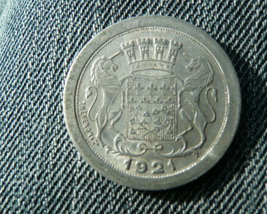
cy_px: 106
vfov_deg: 39.1
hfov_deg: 47.9
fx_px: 300
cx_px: 143
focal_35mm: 38
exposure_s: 1/250
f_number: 3.4
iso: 100
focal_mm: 4.9
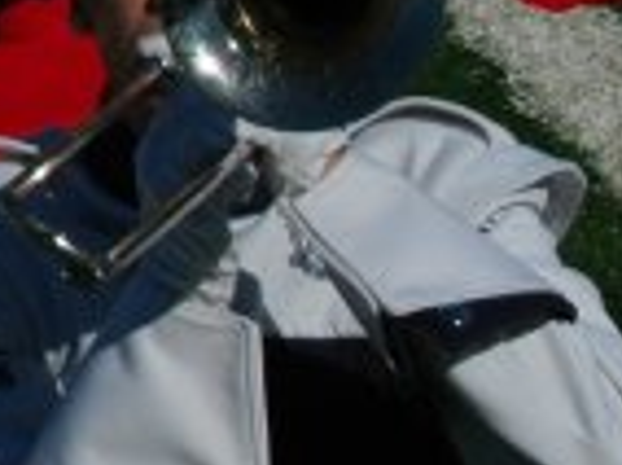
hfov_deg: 1.2
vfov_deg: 0.9
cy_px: 557
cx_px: 955
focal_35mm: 1628
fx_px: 29203
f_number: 7.1
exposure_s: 1/800
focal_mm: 200
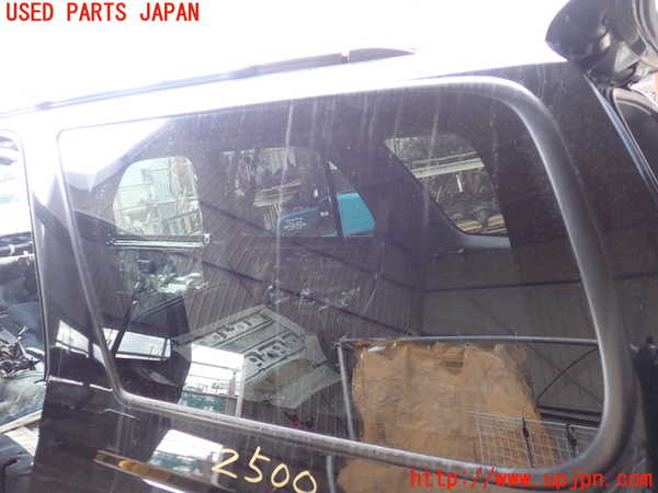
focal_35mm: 30
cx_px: 329
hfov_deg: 60.0
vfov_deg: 46.8
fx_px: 570
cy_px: 246
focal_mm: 5.4
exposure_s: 1/60
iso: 200
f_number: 2.3
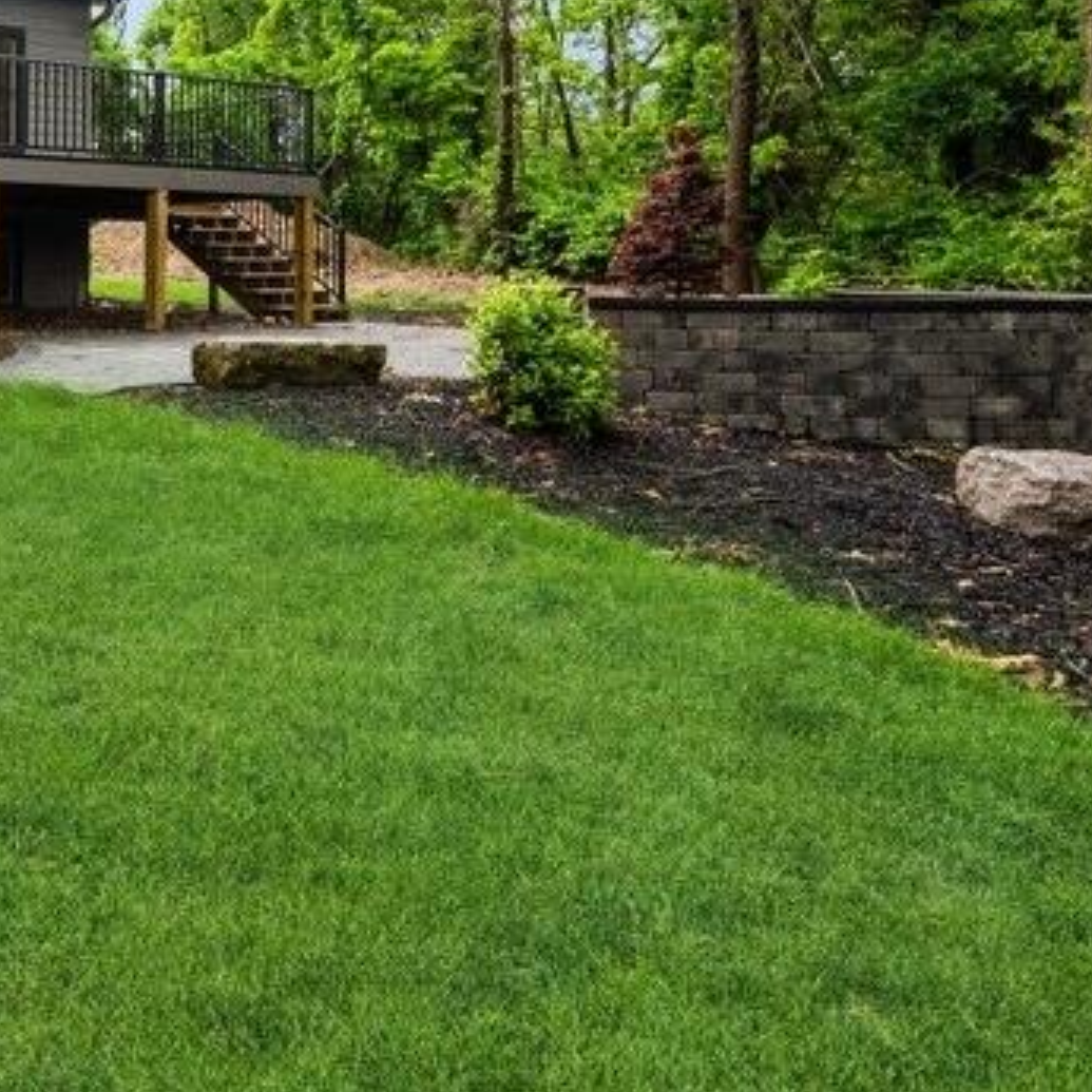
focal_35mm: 31
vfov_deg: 50.0
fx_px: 1106
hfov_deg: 38.6
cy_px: 250
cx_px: -222
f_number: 11
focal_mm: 14
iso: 200
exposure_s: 1/40
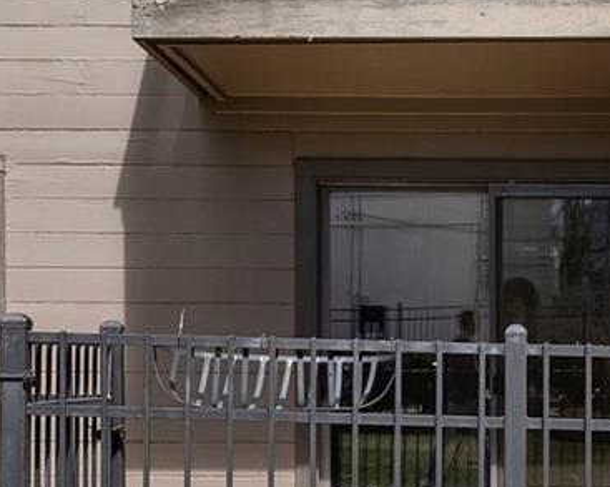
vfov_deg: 17.7
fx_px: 1551
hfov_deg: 22.0
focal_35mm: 86
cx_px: 475
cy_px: 374
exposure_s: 1/100
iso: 200
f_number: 9
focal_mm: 21
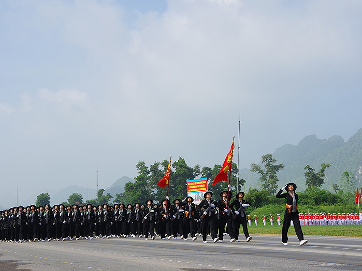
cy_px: 136
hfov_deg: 29.4
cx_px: 183
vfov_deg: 22.2
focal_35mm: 66
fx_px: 690
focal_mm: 40
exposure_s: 1/200
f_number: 13
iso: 200
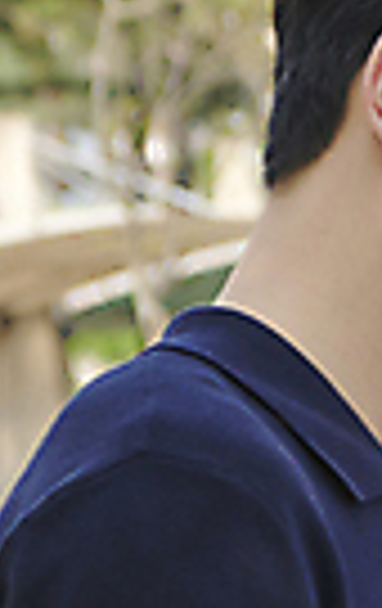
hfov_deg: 3.4
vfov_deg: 5.5
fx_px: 6296
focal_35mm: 380
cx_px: 865
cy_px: 572
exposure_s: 1/320
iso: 160
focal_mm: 70
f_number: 5.6
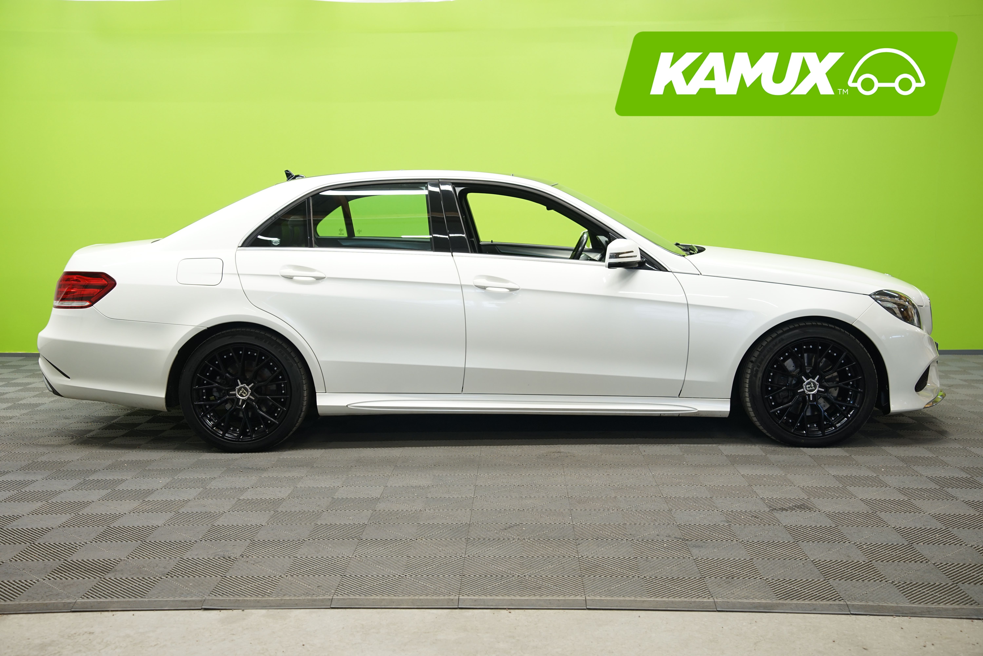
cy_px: 328
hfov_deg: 48.5
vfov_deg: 33.4
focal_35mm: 40
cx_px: 492
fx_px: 1092
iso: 500
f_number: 5
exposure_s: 1/15
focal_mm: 40
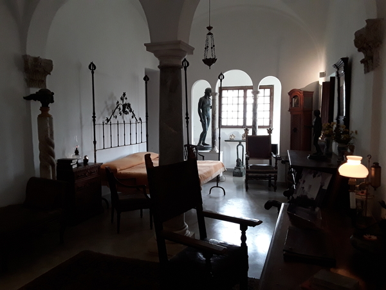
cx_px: 193
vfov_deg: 51.4
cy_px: 145
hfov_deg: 65.3
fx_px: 301
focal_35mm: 27
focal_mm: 2.91
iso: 125
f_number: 1.9
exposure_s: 1/33
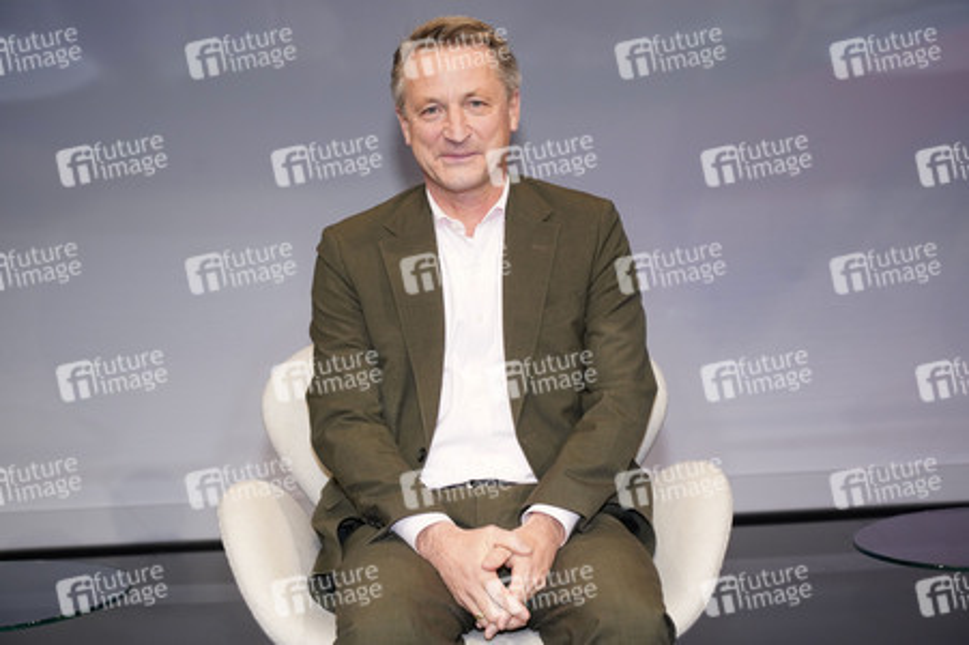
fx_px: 1479
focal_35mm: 55
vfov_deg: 24.6
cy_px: 322
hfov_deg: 36.3
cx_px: 484
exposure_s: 1/125
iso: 2000
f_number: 5.6
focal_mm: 55
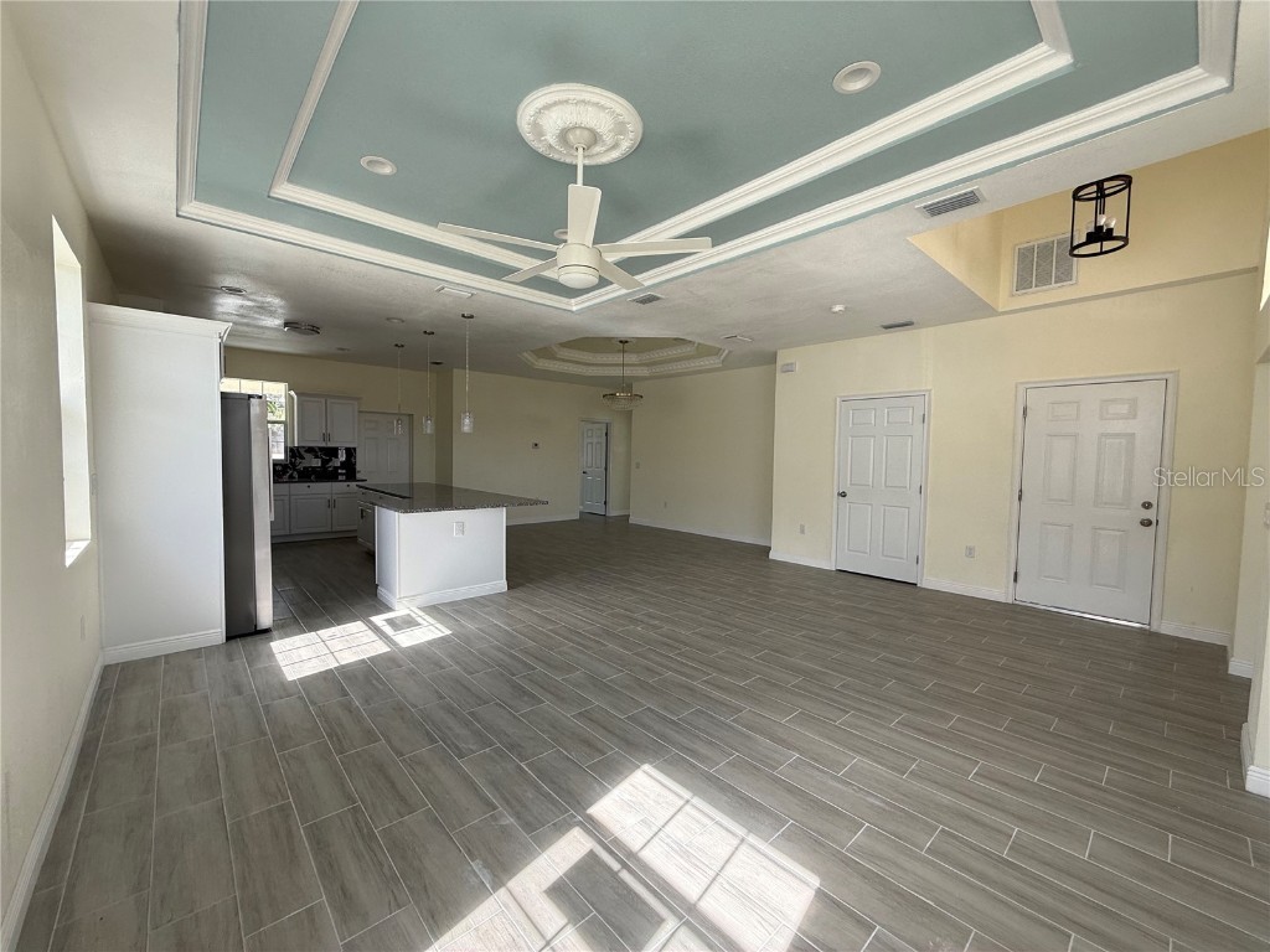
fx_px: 514
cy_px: 476
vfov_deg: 85.7
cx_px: 635
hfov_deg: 102.1
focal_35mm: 14
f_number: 2.2
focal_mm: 2.22
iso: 64
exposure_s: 1/145
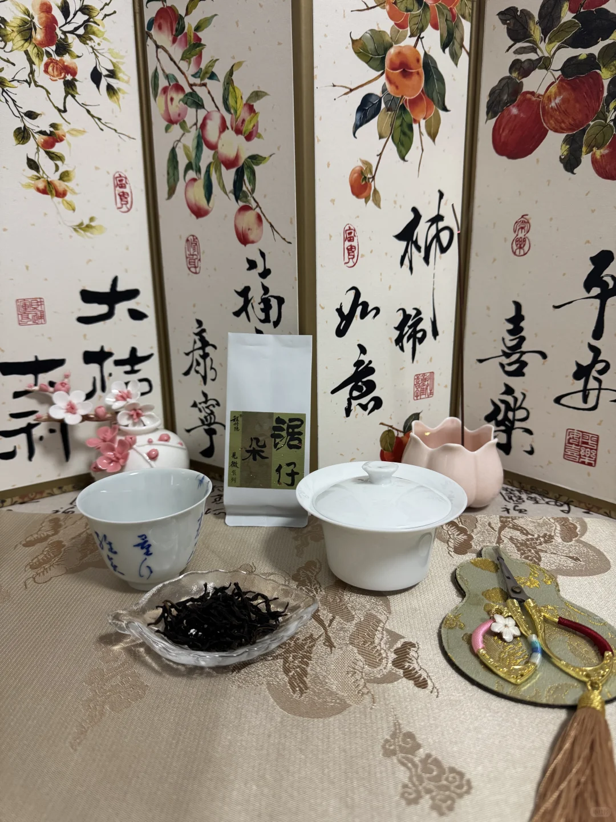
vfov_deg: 71.6
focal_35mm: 24
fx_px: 569
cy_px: 411
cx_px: 308
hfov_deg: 56.8
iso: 320
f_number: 1.78
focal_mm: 6.76
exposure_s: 1/50
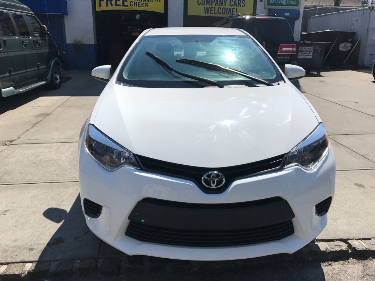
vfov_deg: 49.7
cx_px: 188
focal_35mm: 28
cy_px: 140
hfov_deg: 63.4
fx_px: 303
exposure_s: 1/5319
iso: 20
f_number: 1.8
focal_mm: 3.99
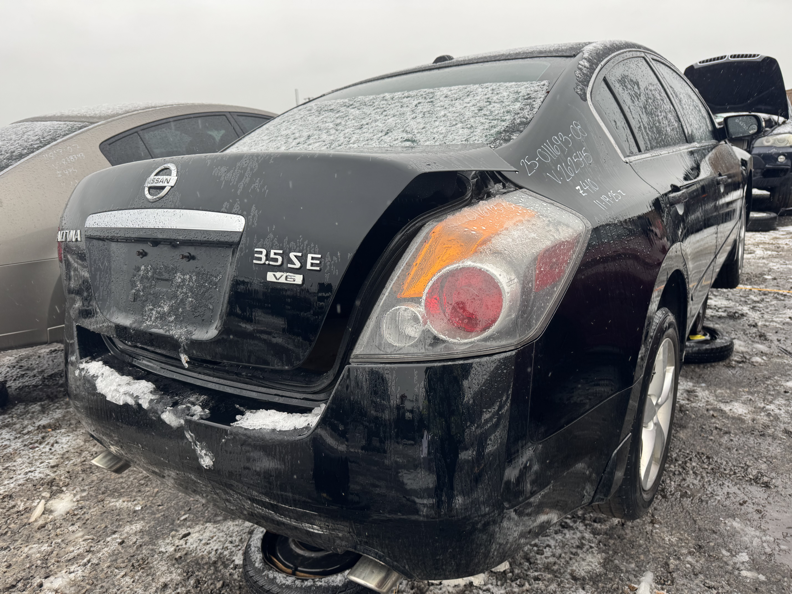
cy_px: 297
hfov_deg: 71.6
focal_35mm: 24
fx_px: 549
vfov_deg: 56.8
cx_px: 396
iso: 64
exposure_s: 1/159
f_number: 1.78
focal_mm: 6.76
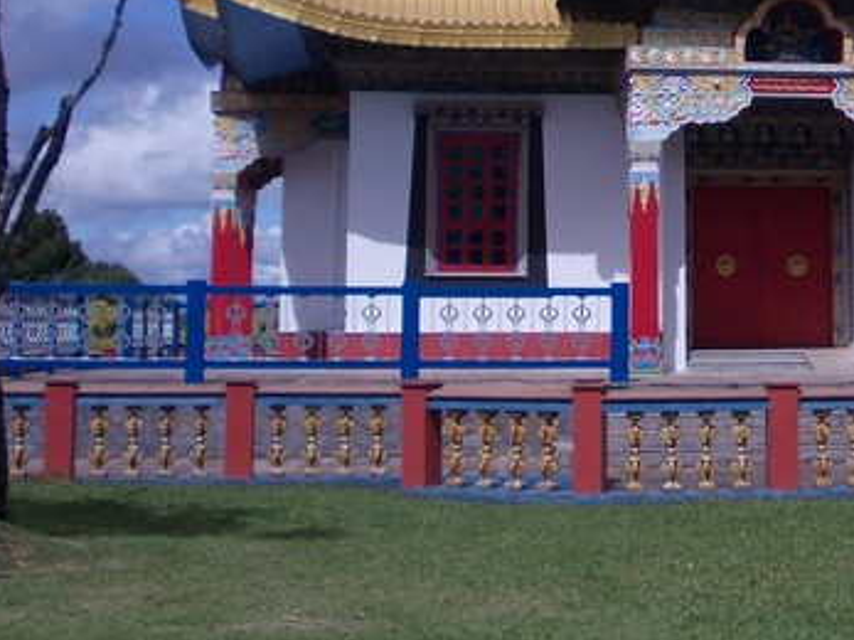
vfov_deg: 17.3
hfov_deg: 22.8
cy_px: 49
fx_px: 2072
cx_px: 756
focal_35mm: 84
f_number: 6.2
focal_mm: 5.3
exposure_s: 1/640
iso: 80
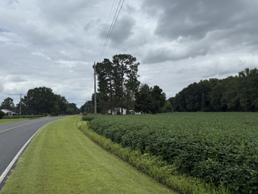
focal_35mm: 24
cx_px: 129
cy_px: 97
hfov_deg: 71.6
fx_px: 179
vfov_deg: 56.8
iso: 80
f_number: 1.78
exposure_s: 1/8130
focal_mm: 6.76
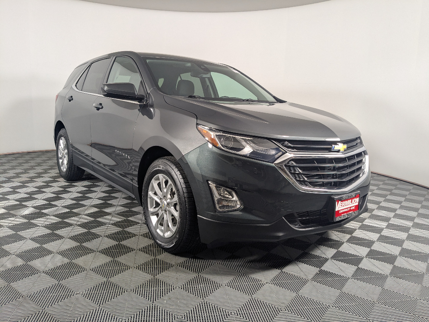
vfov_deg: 51.4
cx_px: 214
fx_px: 335
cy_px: 161
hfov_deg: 65.3
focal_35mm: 27
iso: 65
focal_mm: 4.38
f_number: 1.73
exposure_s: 1/120
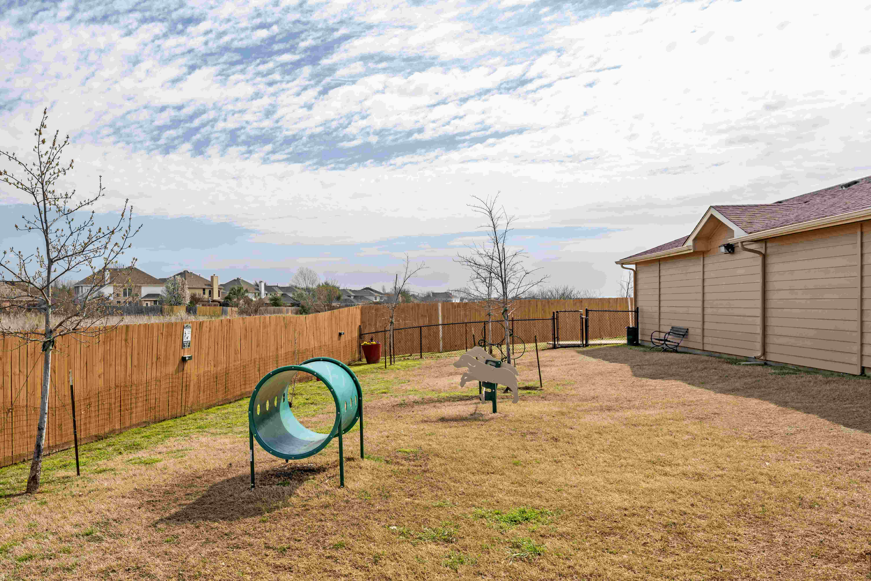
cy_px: 290
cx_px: 436
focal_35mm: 30
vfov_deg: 43.6
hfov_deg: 61.9
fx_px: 726
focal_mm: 30
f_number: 8
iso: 200
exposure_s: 1/125
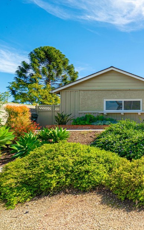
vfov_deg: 72.5
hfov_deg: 36.4
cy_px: 119
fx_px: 157
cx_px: 178
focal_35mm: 25
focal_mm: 10
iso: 100
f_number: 7.1
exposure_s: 1/250
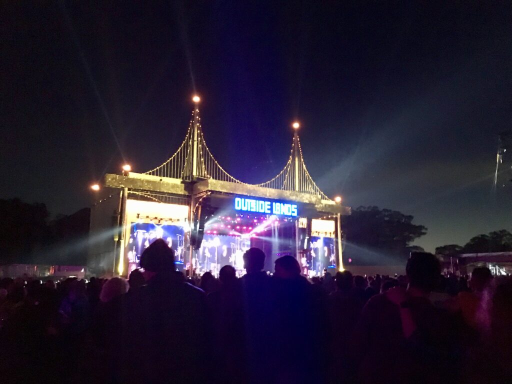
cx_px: 256
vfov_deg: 48.2
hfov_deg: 61.7
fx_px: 429
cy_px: 192
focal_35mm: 29
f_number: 2.2
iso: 1250
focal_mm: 4.15
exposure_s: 1/15
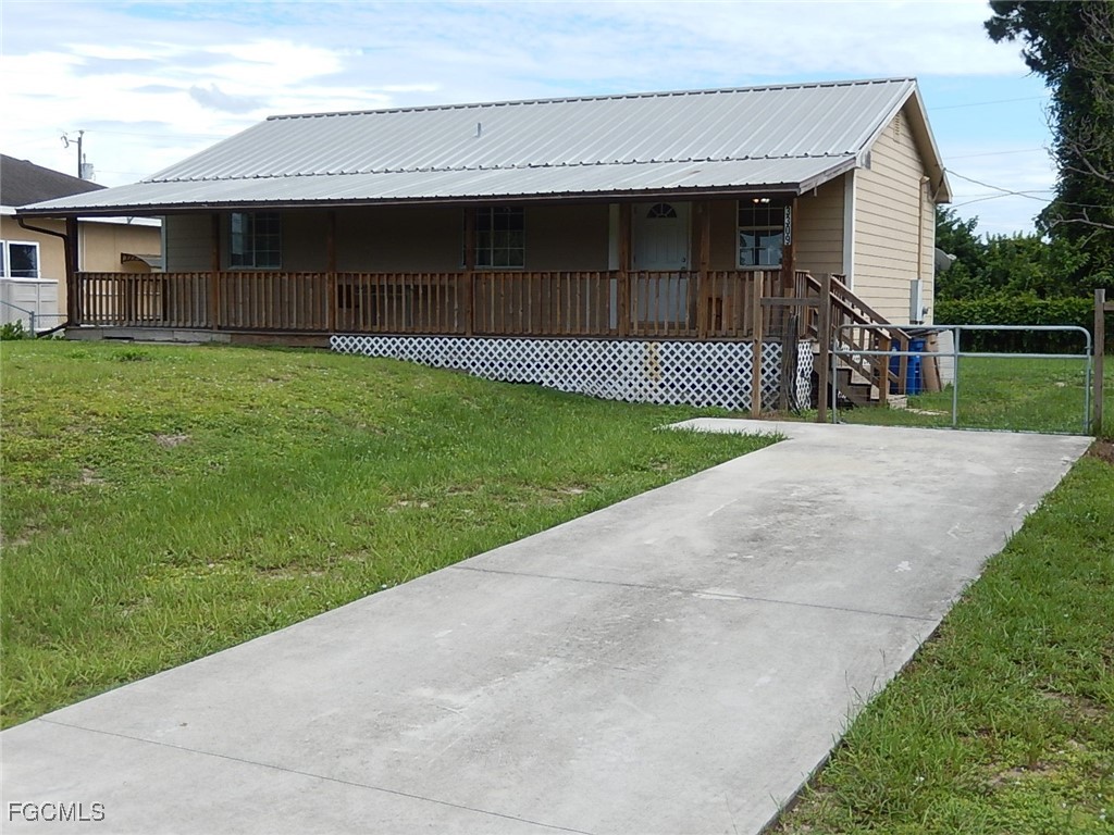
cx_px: 557
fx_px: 1448
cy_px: 418
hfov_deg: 42.1
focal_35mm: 45
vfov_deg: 32.2
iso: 125
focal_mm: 8.1
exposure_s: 1/800
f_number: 4.3
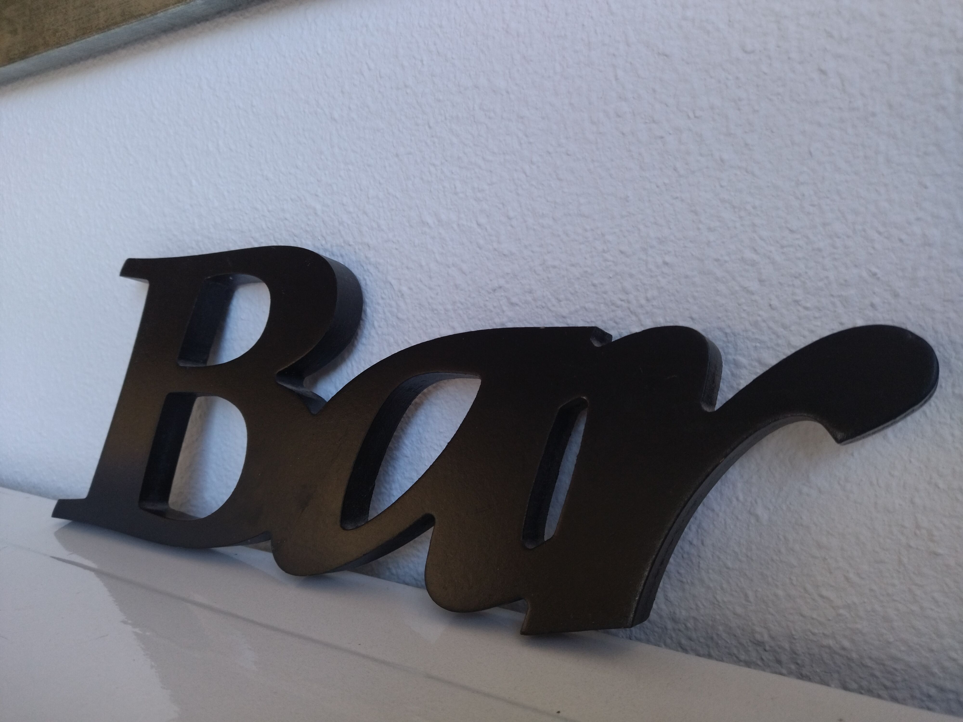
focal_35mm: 27
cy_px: 361
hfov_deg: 65.3
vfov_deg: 51.4
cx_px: 482
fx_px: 751
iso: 139
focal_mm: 4.74
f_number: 1.79
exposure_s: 1/100
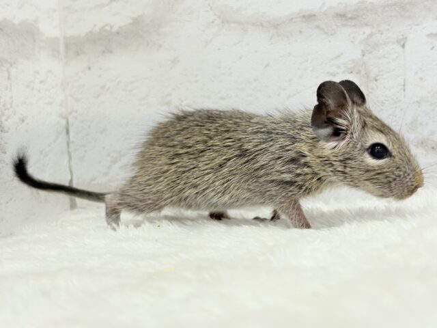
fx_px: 656
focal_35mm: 52
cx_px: 218
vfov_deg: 28.0
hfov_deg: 36.8
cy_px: 164
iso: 40
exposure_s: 1/50
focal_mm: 5.96
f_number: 1.6
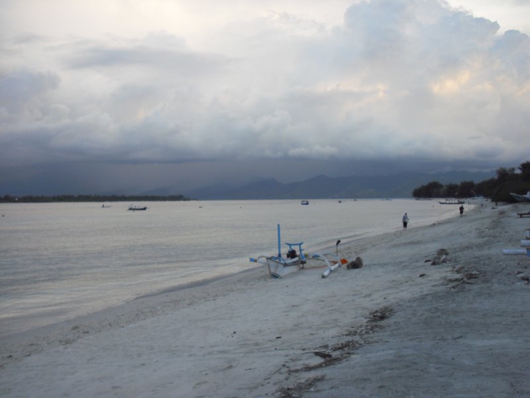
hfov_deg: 49.0
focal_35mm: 38
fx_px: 582
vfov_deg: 37.7
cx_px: 265
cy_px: 199
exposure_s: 1/250
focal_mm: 6.2
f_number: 2.8
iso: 100
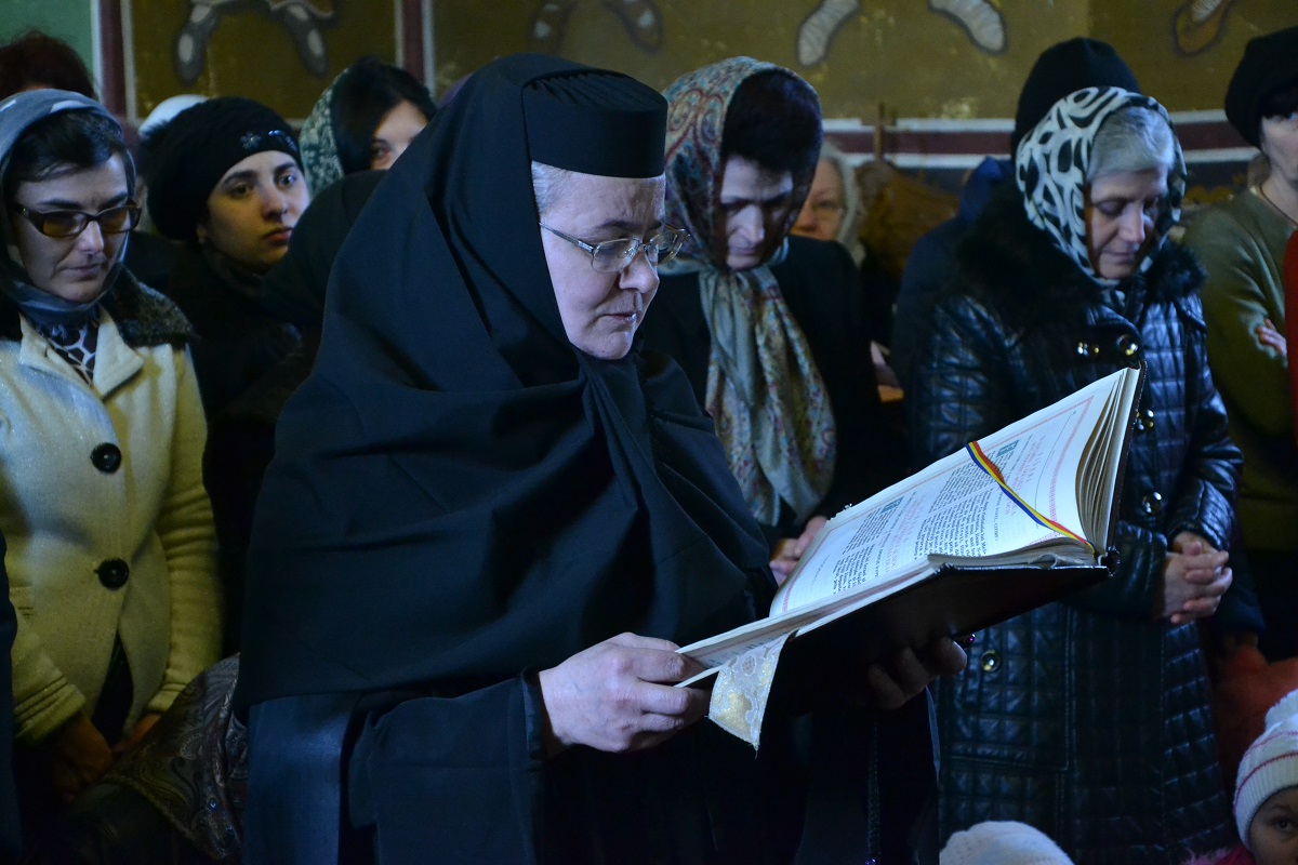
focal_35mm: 99
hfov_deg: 20.6
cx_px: 649
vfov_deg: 13.8
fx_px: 3569
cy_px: 432
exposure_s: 1/30
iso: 3200
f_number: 5.3
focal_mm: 66
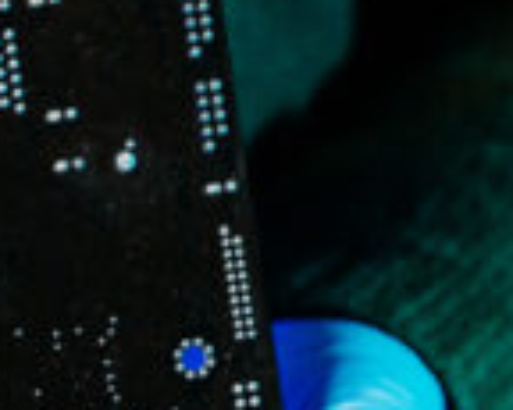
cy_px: 394
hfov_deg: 4.7
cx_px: -620
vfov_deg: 3.9
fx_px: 6084
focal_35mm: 401
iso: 500
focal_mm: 60
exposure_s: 1/200
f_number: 3.2
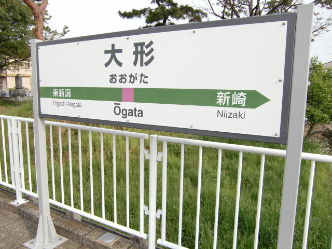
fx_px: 269
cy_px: 124
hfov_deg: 63.4
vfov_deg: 49.7
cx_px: 166
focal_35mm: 28
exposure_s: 1/640
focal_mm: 4.9
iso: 64
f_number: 2.6
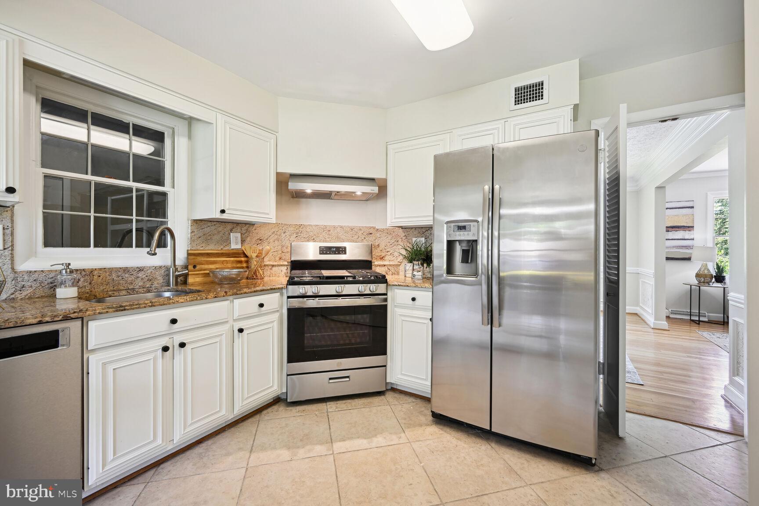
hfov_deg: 104.3
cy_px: 253
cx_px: 380
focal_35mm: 14
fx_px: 295
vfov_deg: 81.2
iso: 200
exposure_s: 1/6
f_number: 9
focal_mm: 14
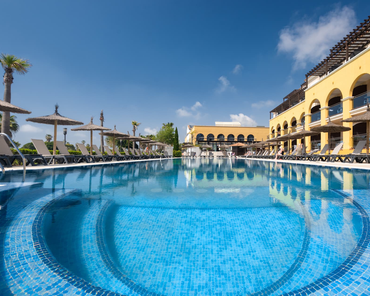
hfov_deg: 83.1
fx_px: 208
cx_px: 203
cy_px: 147
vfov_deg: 70.9
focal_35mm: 19
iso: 200
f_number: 8
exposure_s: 1/160
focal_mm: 16
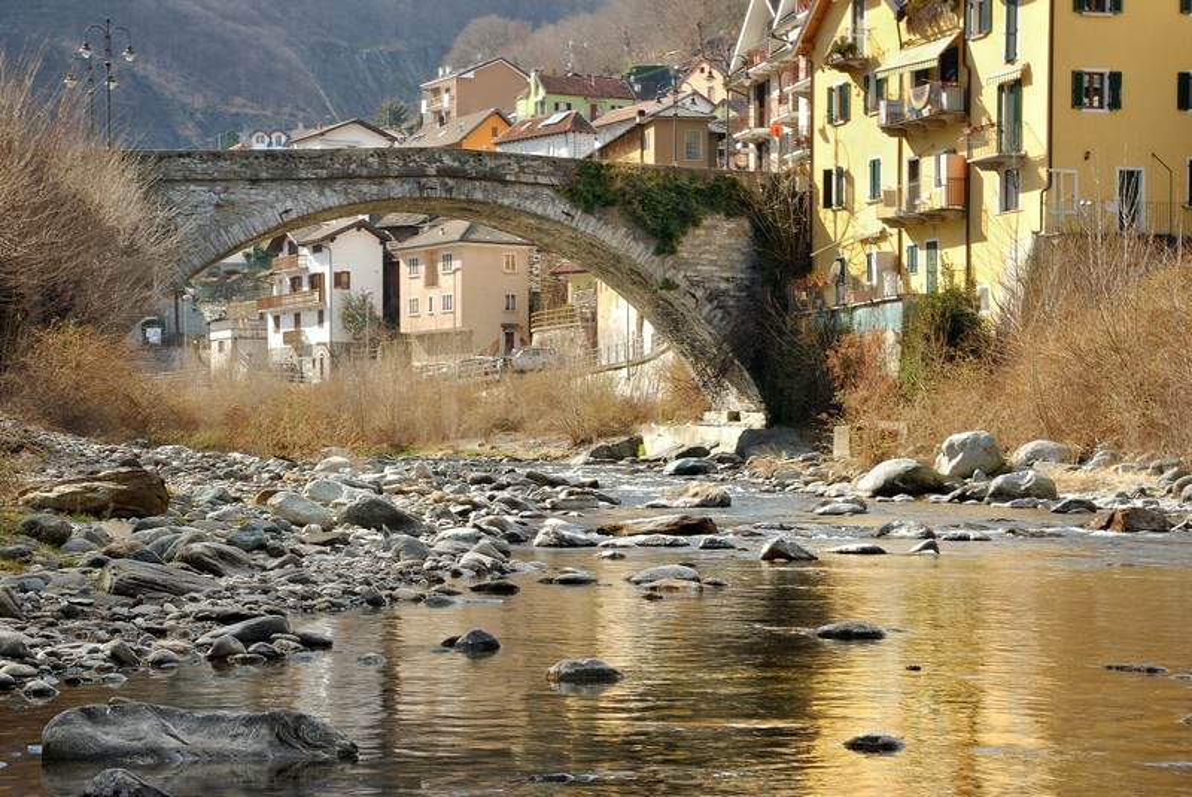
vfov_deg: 17.5
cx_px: 596
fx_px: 2585
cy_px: 398
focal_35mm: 78
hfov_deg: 26.0
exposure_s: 1/10
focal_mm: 52
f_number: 18
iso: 100
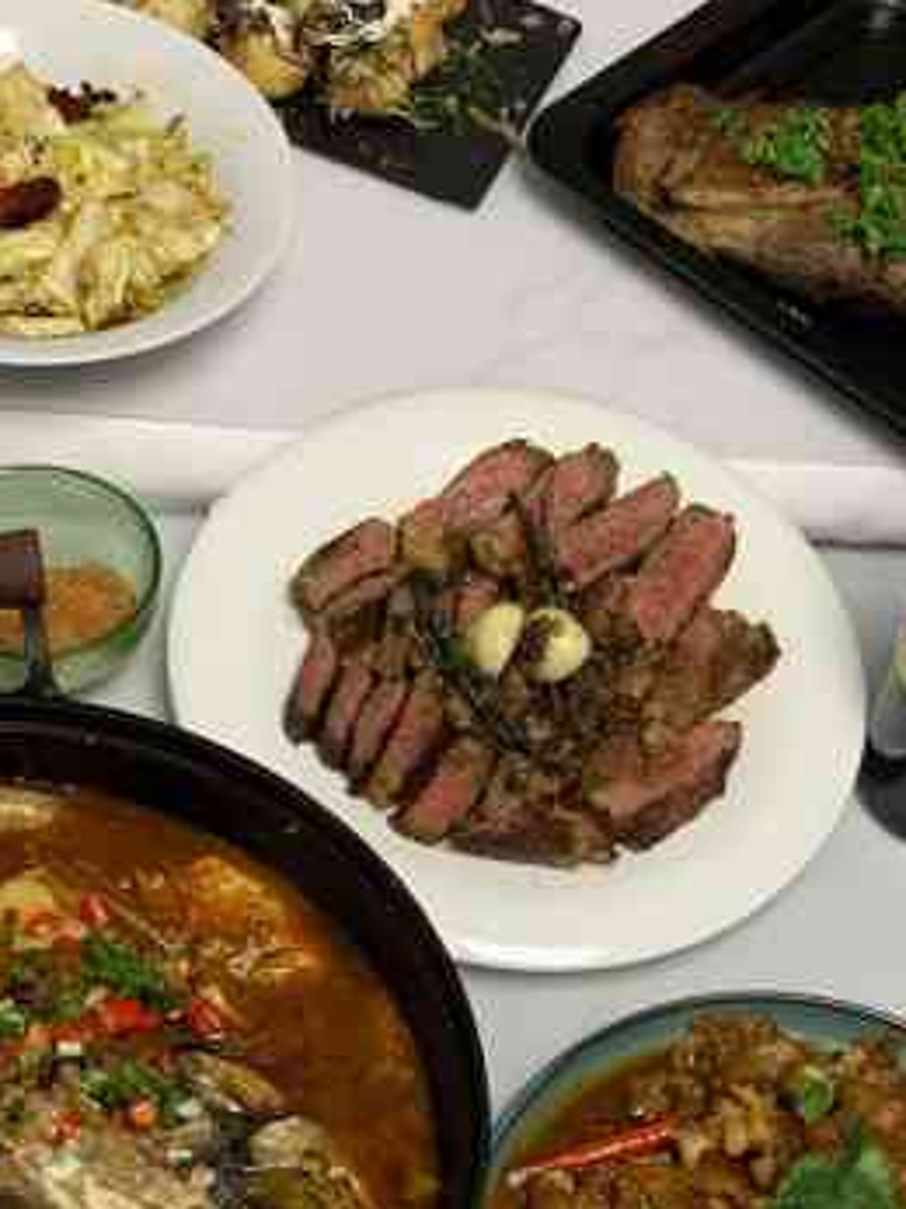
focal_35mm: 70
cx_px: 631
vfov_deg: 27.1
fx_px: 2444
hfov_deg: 20.9
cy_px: 1009
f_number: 1.8
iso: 125
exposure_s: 1/60
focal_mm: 4.25
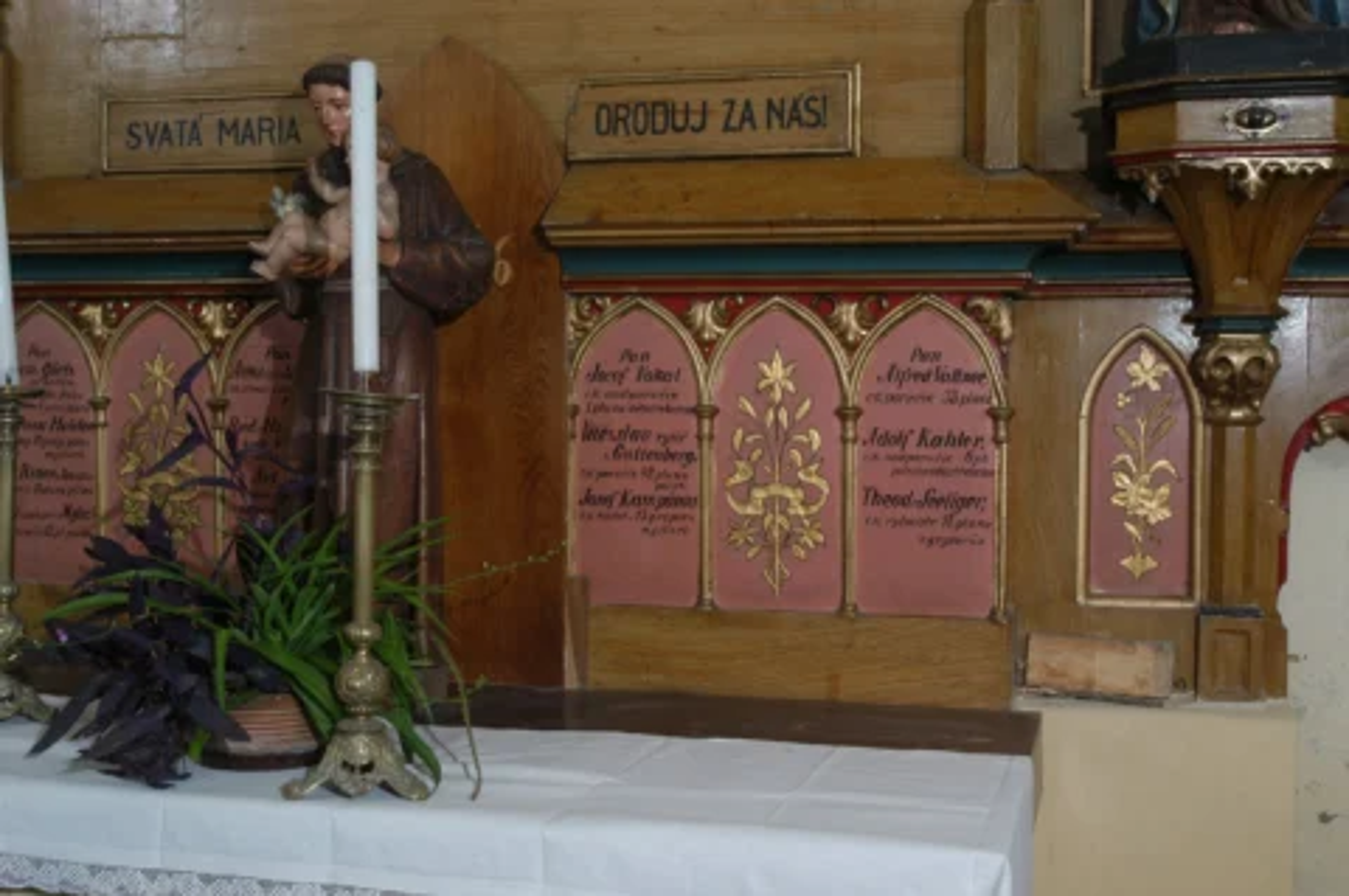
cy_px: 448
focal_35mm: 48
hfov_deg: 41.2
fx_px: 1797
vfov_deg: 28.0
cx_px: 674
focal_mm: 32
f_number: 16
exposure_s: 6
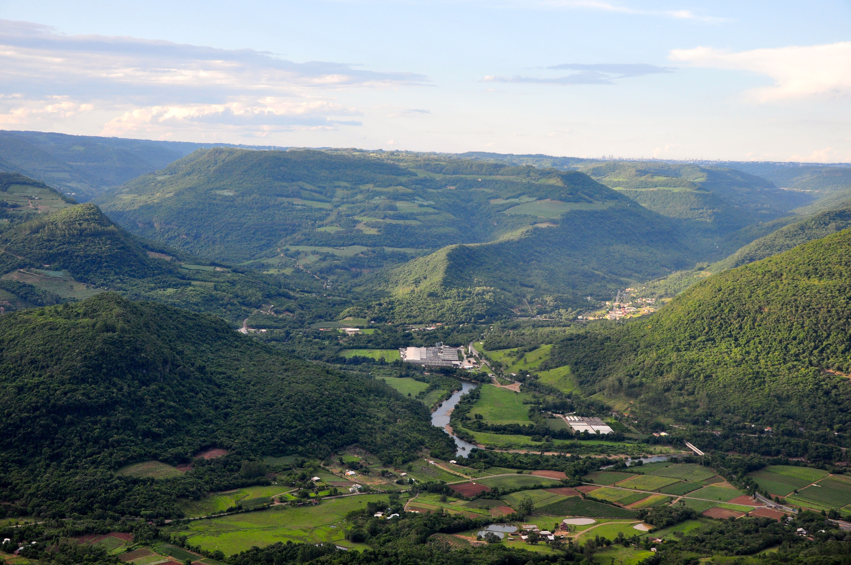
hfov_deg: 43.7
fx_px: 1062
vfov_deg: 29.8
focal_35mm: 45
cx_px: 426
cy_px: 282
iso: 400
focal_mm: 30
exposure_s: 1/500
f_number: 7.1
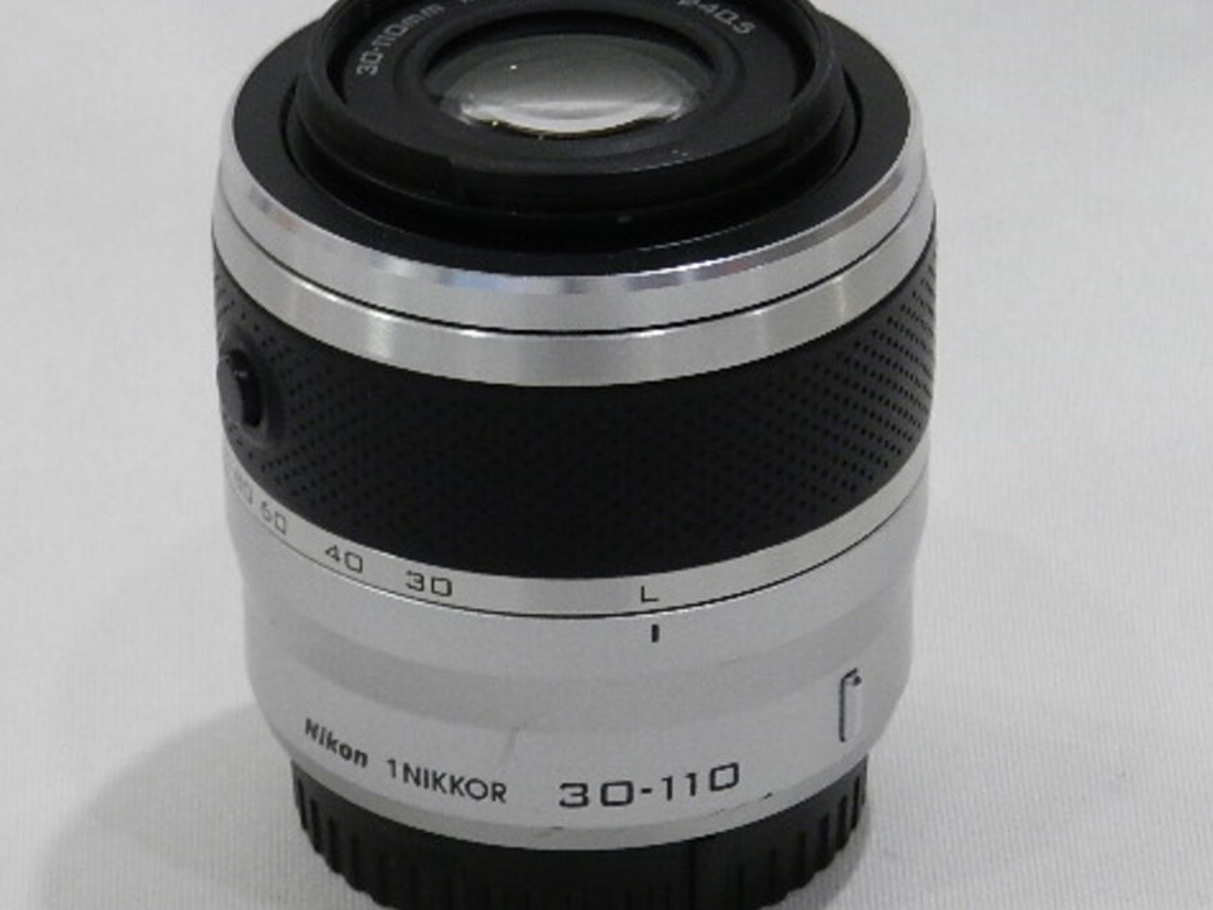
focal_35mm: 196
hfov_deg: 10.1
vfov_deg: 7.6
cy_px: 440
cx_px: 593
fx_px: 6868
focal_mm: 25.7
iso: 800
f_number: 5.1
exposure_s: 1/80
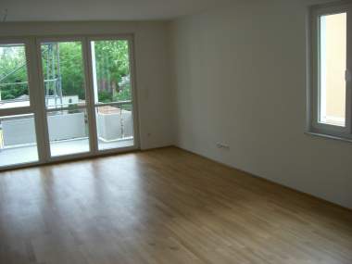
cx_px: 176
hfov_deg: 49.0
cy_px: 132
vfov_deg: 37.7
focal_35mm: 38
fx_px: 386
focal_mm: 6.2
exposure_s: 1/125
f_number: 2.7
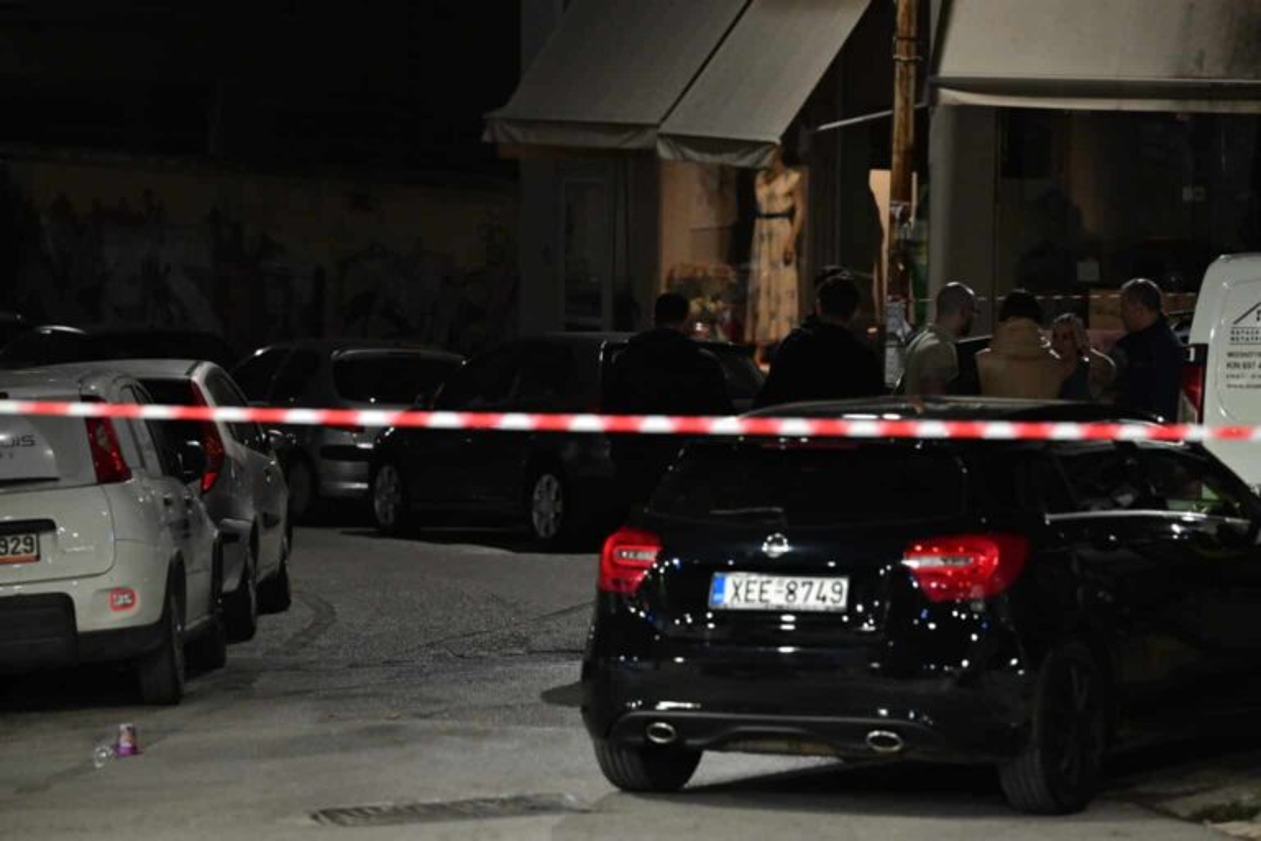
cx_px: 630
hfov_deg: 12.5
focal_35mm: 165
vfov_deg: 8.3
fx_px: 5779
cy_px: 420
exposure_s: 1/200
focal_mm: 165
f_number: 4
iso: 10000
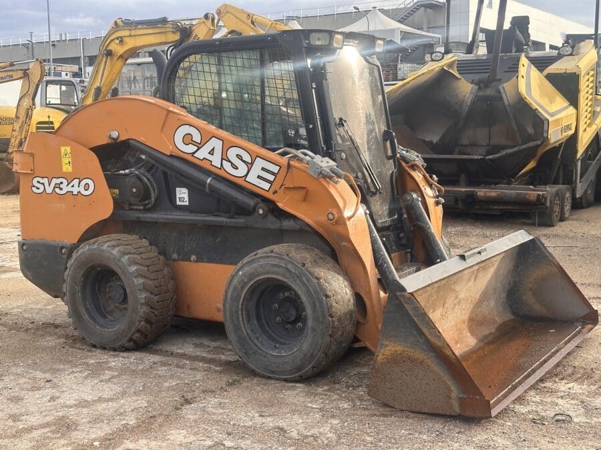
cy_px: 225
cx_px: 300
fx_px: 833
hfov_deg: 39.7
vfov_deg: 30.3
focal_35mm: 48
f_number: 1.78
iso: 64
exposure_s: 1/773
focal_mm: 6.86
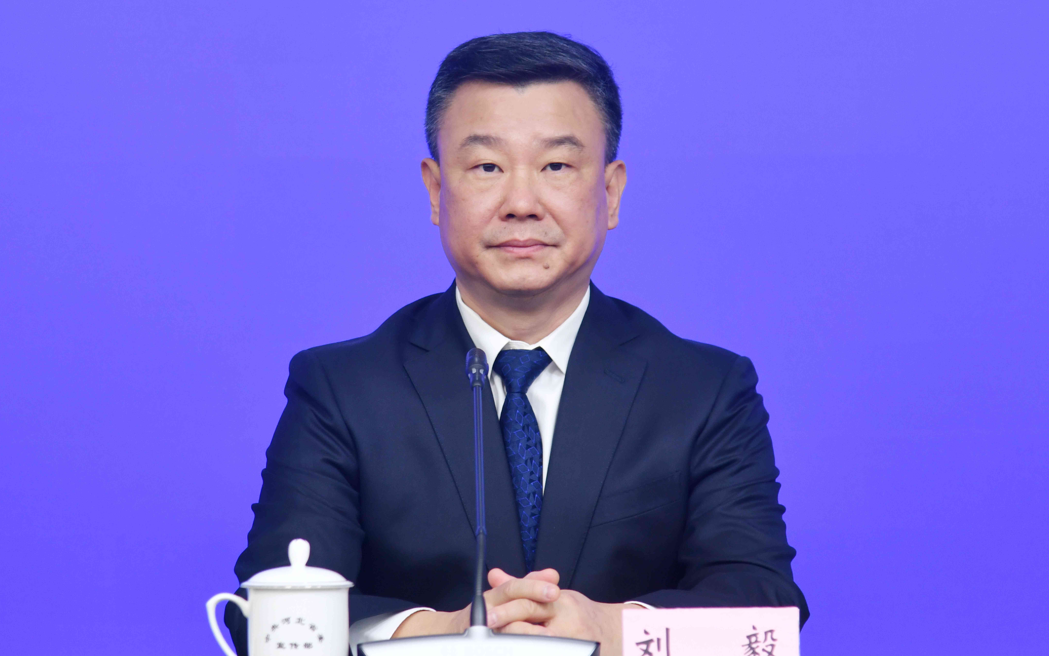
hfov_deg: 19.3
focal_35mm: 108
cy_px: 332
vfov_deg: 12.1
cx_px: 524
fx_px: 3088
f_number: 4
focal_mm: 105
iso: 320
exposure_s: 1/80
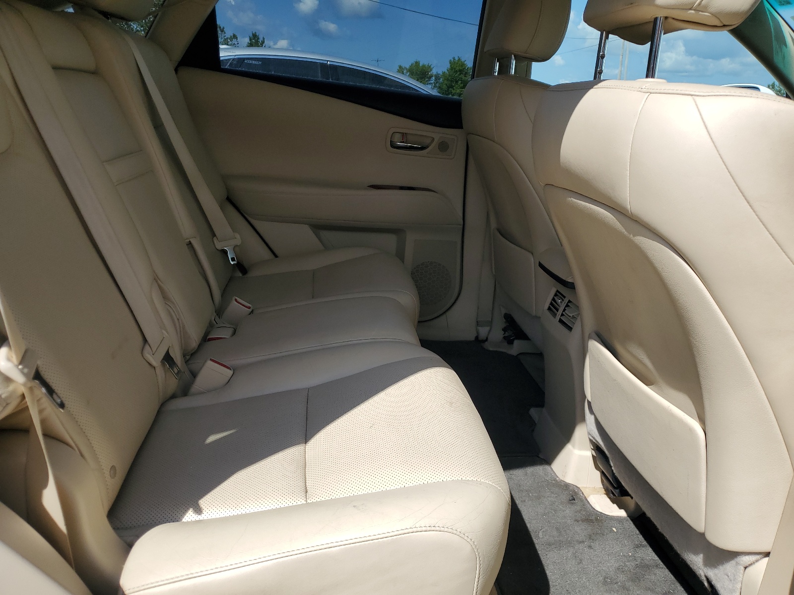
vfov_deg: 53.1
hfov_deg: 67.3
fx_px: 596
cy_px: 298
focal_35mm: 26
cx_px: 397
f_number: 1.5
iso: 50
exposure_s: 1/3333
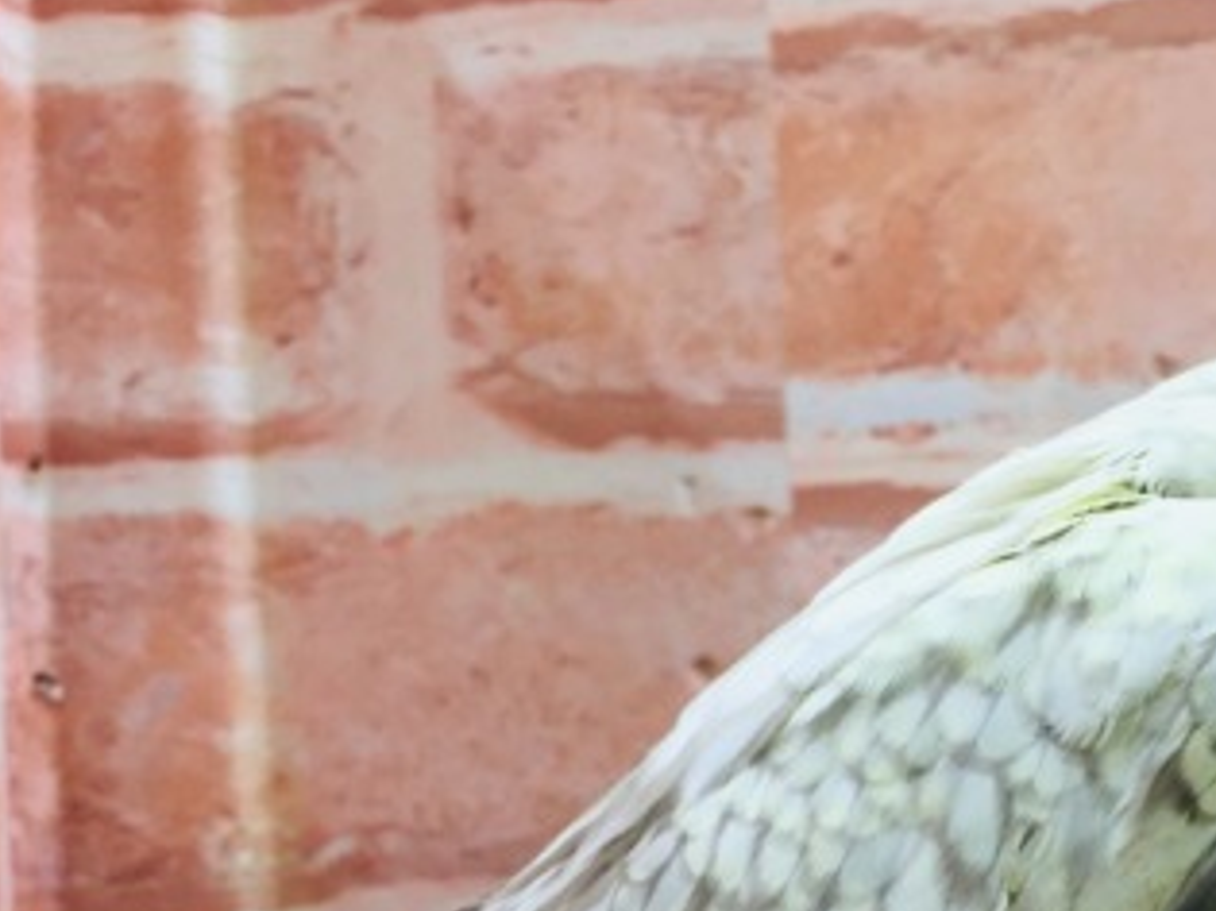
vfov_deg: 24.5
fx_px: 2072
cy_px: 691
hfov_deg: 31.2
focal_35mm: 59
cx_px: 1092
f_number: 2.2
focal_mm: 4.15
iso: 50
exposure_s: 1/30
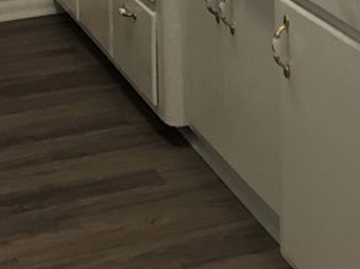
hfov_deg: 16.7
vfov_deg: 11.6
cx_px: 306
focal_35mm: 117
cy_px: -236
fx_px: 1216
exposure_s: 1/30
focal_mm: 4.15
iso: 32
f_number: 2.2
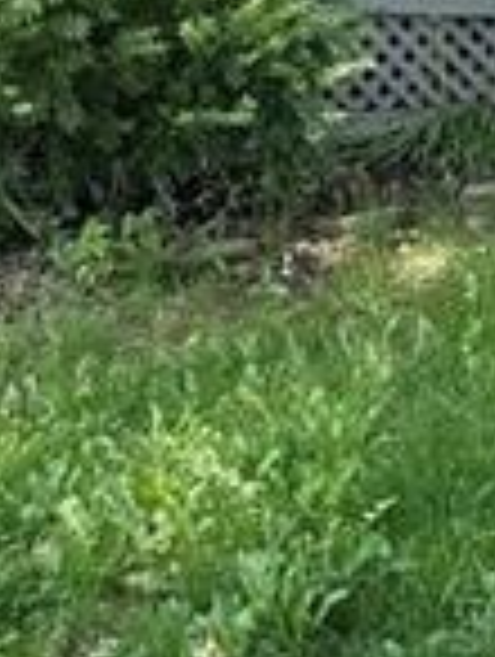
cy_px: -472
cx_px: 45
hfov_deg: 11.7
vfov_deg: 14.1
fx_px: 2395
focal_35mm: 126
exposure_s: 1/210
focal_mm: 6.86
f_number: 1.78
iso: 80
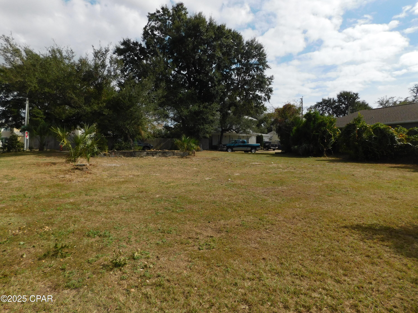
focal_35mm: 23
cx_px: 209
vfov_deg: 58.9
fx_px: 278
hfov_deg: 73.9
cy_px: 156
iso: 125
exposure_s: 1/800
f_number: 6
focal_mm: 4
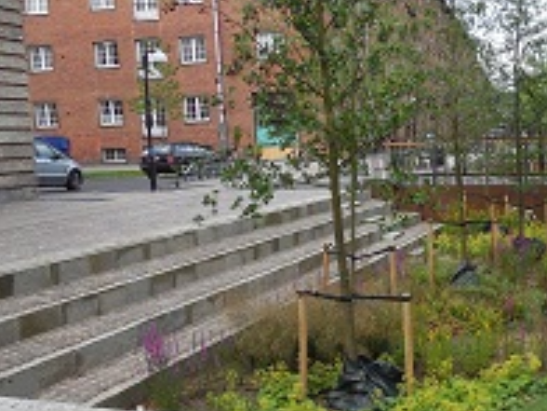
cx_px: 502
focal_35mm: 51
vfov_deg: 28.5
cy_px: 226
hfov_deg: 35.1
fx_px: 806
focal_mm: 4.5
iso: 125
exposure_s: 1/400
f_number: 3.1
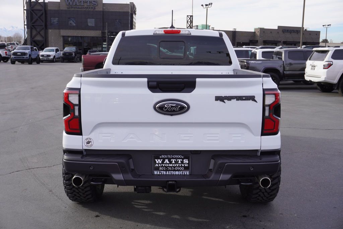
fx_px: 386
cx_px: 172
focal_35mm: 40
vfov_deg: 33.1
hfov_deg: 47.9
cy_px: 114
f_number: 8
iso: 100
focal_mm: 27
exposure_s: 1/100
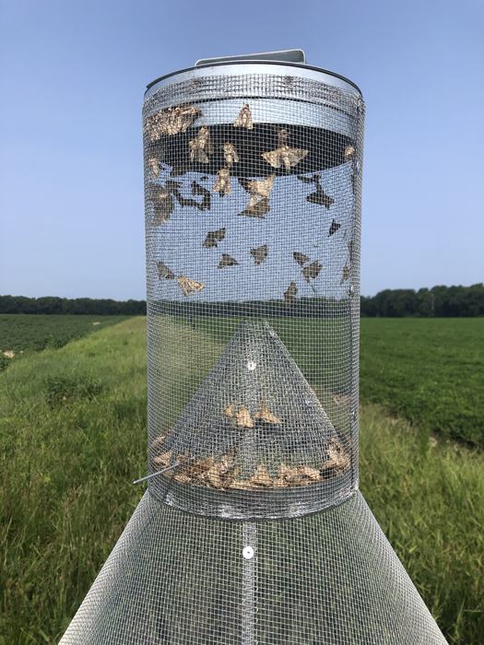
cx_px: 242
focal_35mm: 28
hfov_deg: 49.7
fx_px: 522
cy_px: 322
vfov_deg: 63.4
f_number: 1.8
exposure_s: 1/2404
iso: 20
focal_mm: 3.99
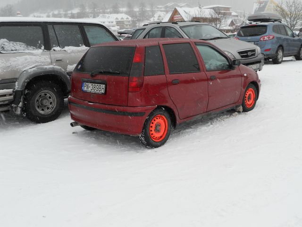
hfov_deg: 49.0
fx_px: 332
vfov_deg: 37.7
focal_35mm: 38
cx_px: 151
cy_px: 114
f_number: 3.9
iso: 80
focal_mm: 6.9
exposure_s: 1/400
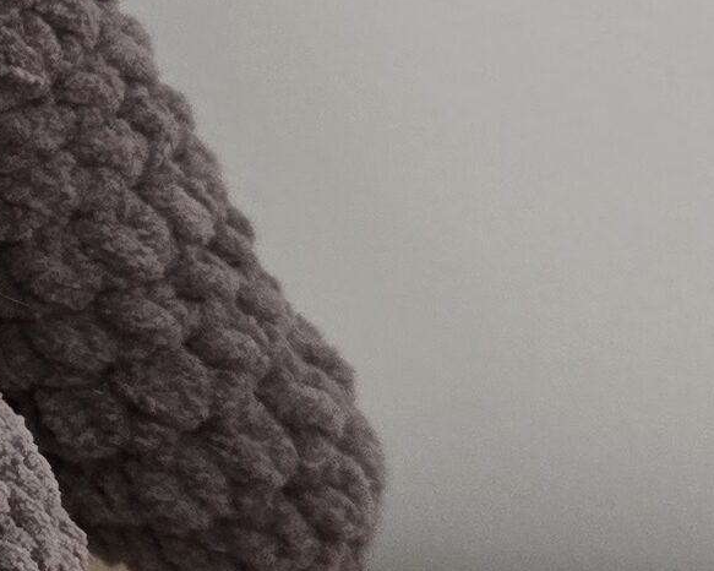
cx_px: -709
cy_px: -15
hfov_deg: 11.3
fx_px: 3253
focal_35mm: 154
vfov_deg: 9.9
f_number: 1.7
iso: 320
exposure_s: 1/120
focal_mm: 6.3
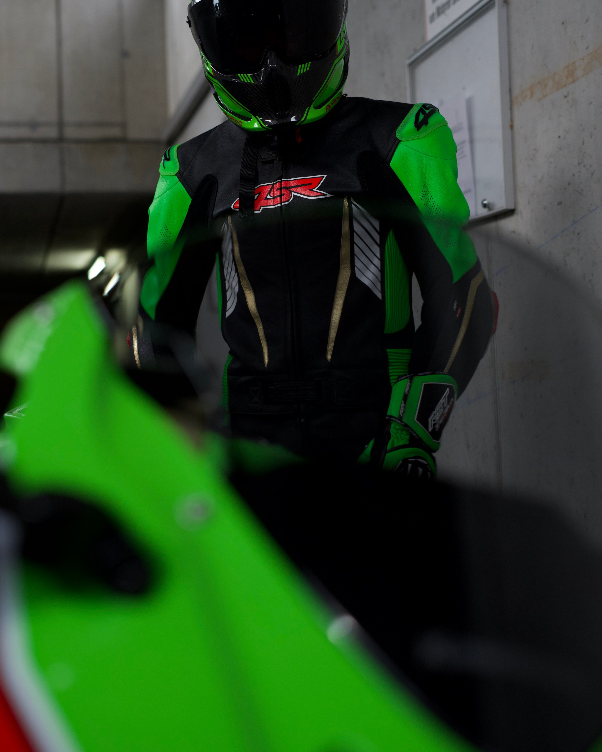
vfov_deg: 33.0
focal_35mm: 57
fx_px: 1269
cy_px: 328
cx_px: 298
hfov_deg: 26.7
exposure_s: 1/250
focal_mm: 50
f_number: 3.2
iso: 500
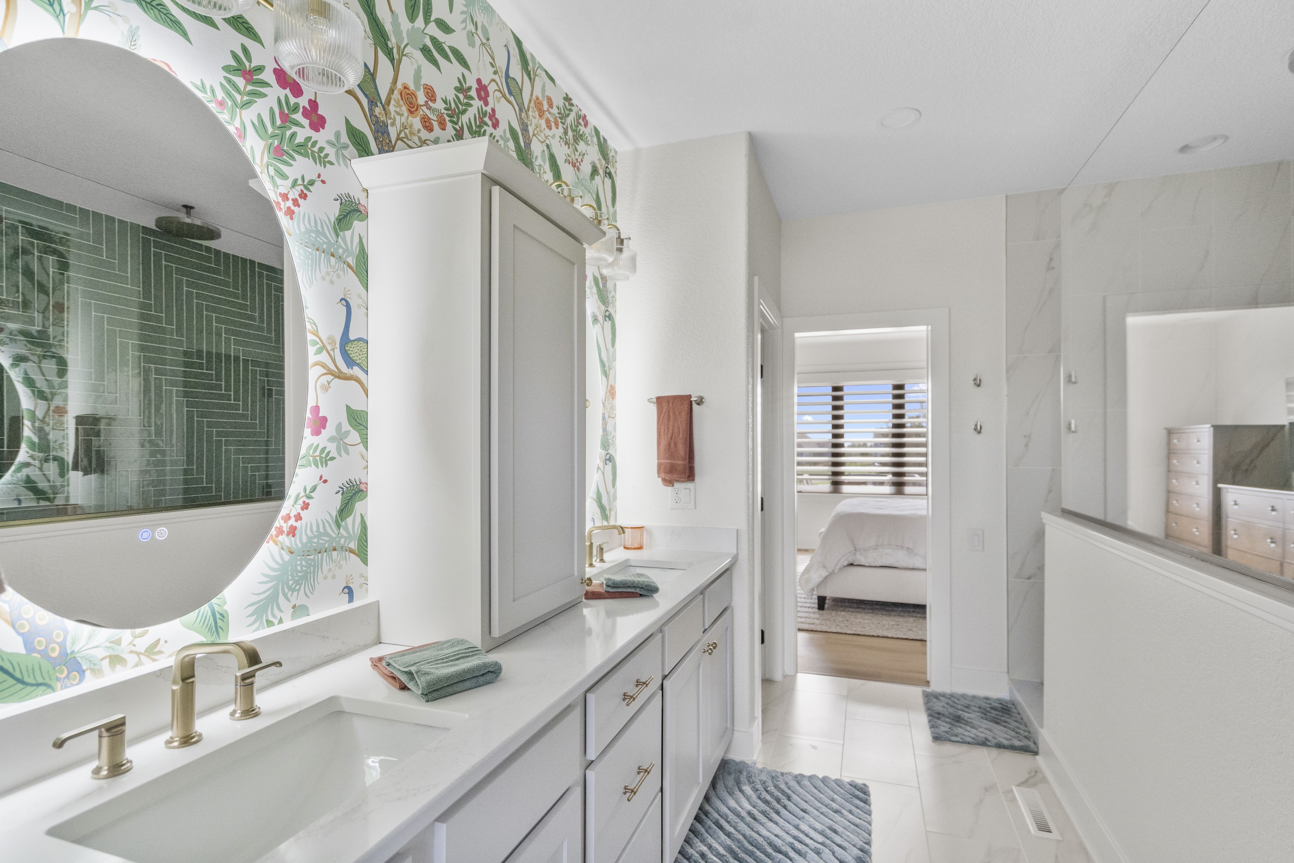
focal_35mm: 17
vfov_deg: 70.4
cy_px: 432
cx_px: 647
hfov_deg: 93.3
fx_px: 611
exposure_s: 1/80
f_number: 4.5
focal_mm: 17
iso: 4000
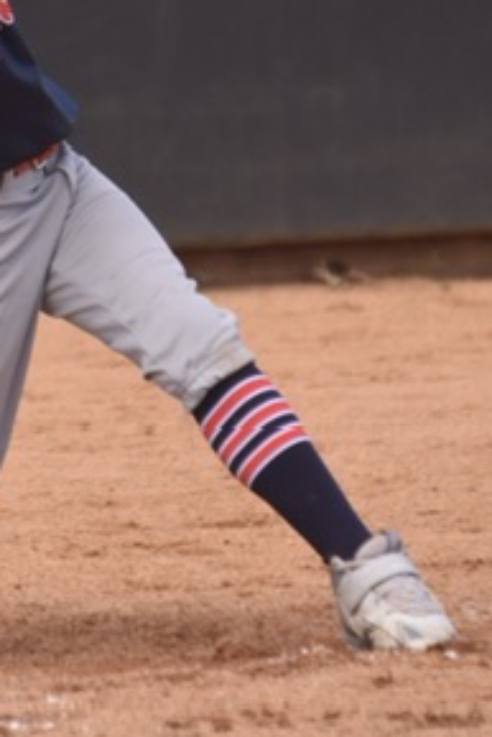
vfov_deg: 1.9
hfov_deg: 1.3
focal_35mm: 1064
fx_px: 21784
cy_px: 0
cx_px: -1
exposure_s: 1/1250
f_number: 6.3
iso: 800
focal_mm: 320
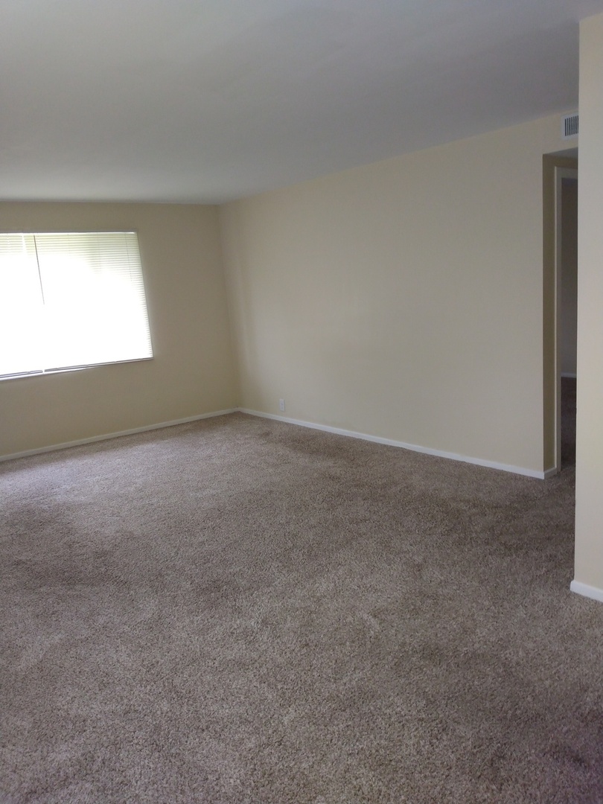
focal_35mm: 20
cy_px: 402
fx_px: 465
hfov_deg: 66.0
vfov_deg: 81.7
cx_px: 302
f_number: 2
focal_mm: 3.54
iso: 179
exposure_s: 1/40
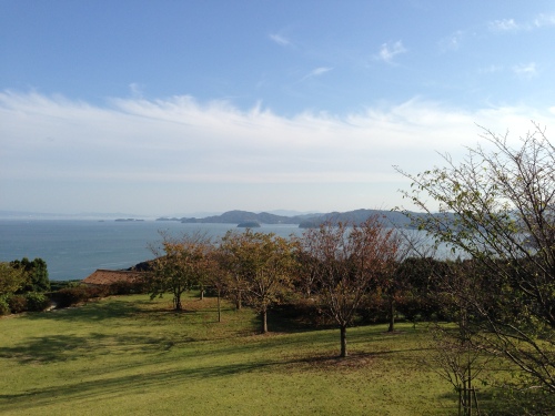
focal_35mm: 33
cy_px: 208
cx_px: 278
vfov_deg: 42.9
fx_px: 529
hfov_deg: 55.4
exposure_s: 1/1466
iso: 50
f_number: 2.4
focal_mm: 4.13
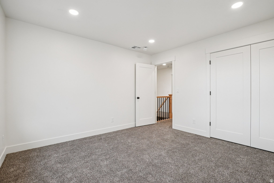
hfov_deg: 96.7
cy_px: 92
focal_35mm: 16
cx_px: 137
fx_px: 122
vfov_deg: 73.8
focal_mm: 16
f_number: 8
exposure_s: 1/25
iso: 400
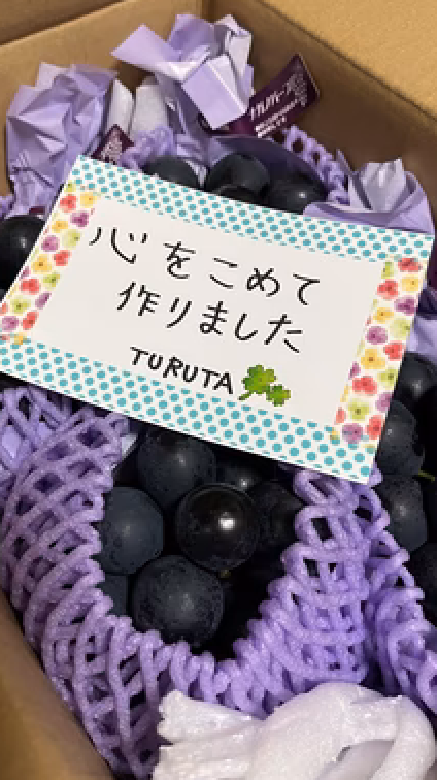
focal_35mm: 30
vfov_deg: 64.3
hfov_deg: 38.8
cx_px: 200
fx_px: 619
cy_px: 378
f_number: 1.6
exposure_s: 1/50
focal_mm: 5.1
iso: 250
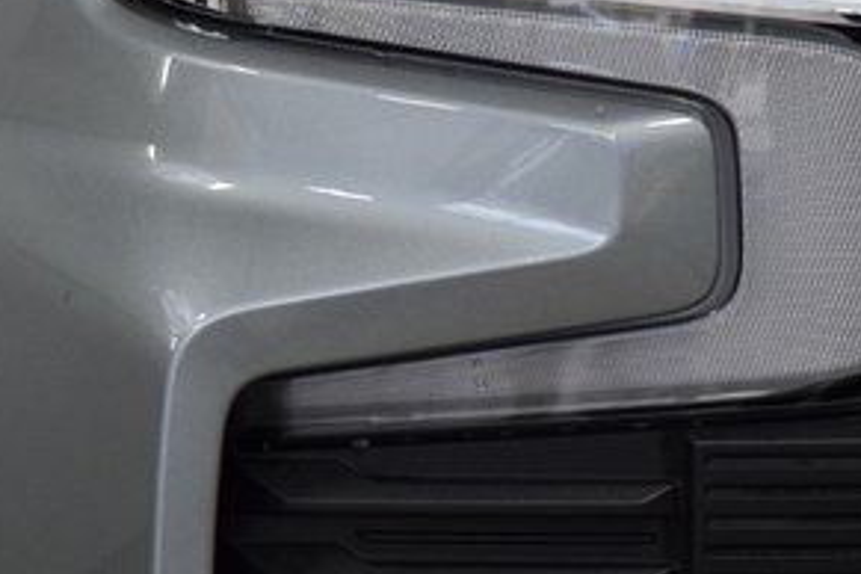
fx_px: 5524
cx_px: 737
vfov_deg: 5.9
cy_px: 164
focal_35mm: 231
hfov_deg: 8.9
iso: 1600
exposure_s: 1/125
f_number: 5.6
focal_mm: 70
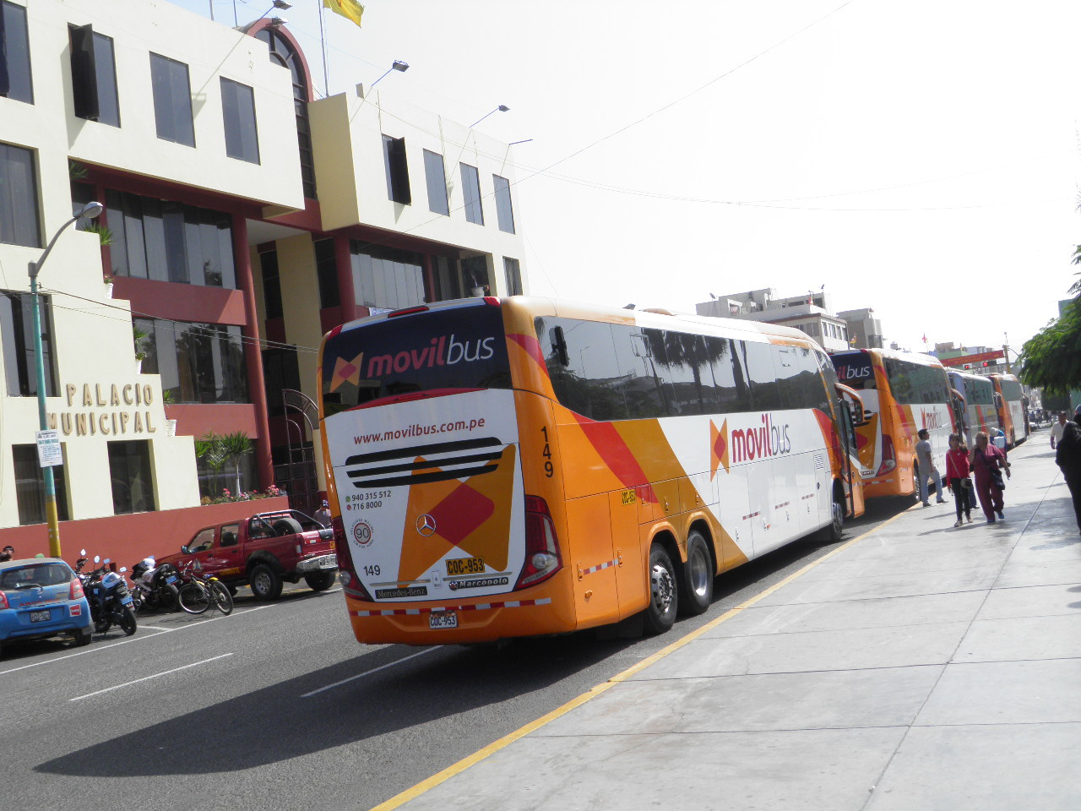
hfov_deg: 47.9
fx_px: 1218
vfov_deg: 36.8
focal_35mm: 39
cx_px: 540
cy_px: 406
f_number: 5.7
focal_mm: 7.1
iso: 50
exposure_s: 1/250
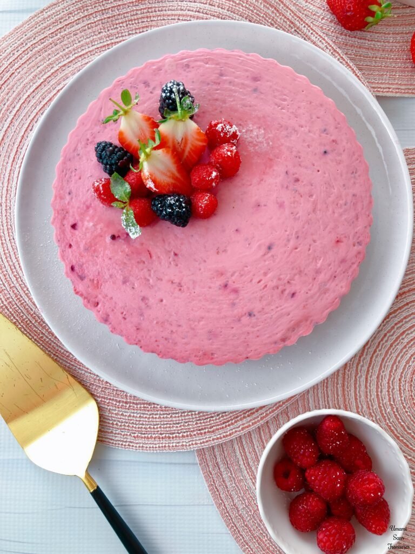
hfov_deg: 49.7
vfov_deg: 63.4
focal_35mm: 28
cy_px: 277
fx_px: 448
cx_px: 208
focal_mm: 3.99
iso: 25
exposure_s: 1/100
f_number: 1.8
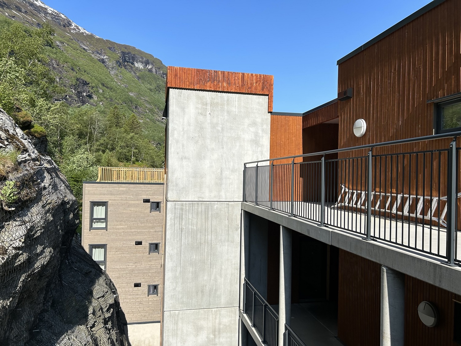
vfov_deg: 53.1
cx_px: 230
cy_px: 173
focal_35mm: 26
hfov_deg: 67.3
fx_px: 346
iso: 50
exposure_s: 1/4630
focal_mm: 5.7
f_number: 1.5
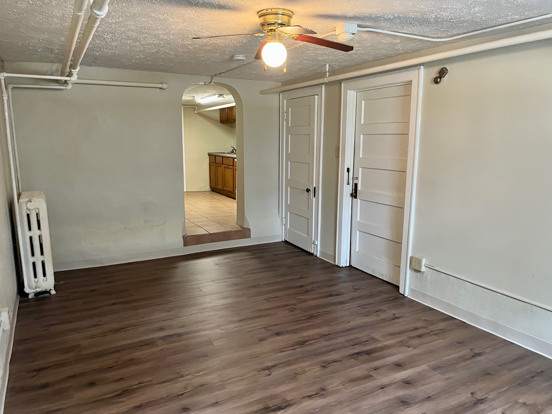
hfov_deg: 67.3
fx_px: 415
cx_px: 276
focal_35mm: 26
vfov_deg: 53.1
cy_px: 207
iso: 320
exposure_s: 1/60
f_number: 1.6
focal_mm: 5.1
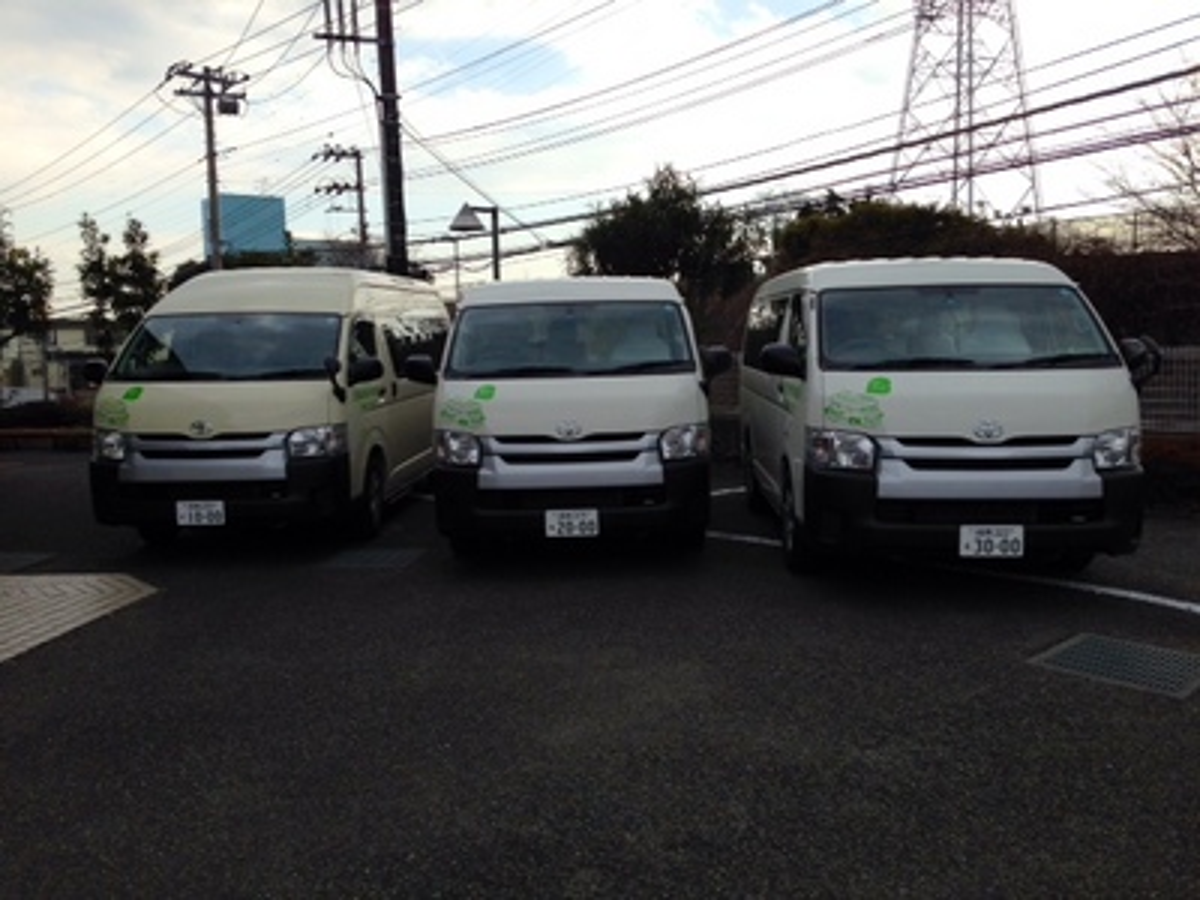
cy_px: 450
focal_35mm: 33
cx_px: 600
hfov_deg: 55.4
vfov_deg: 42.9
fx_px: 1144
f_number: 2.4
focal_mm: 4.12
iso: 50
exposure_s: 1/775
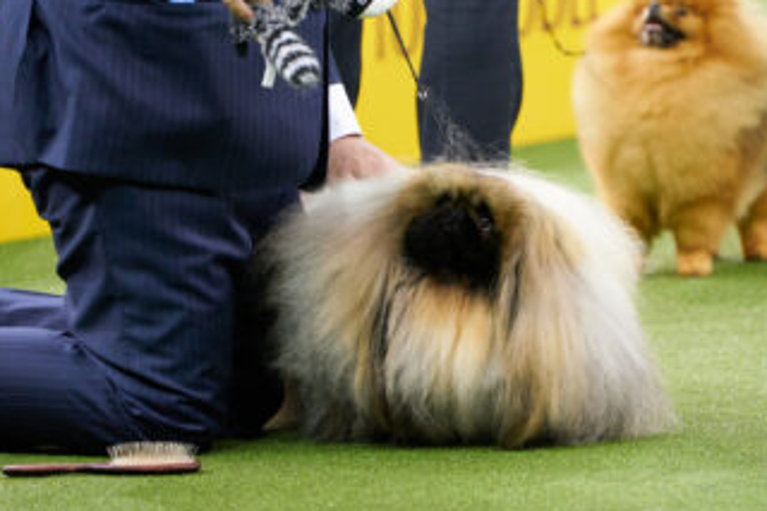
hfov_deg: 2.7
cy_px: 210
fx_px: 15992
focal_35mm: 751
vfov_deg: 1.8
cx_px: 431
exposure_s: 1/320
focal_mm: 600
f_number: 6.3
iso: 4000
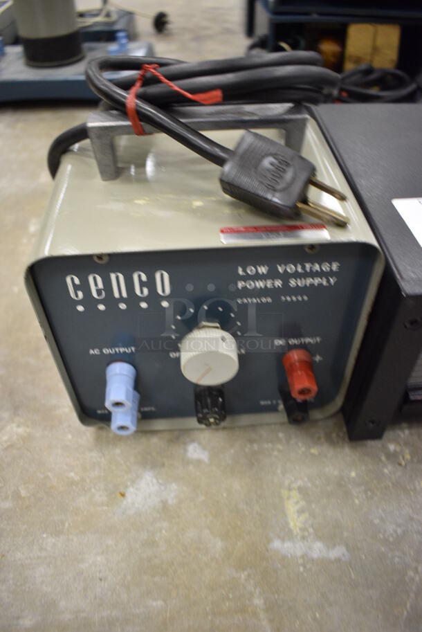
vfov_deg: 67.3
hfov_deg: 48.0
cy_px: 316
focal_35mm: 27
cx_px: 211
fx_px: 474
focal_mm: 18
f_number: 4
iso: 1400
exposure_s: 1/60
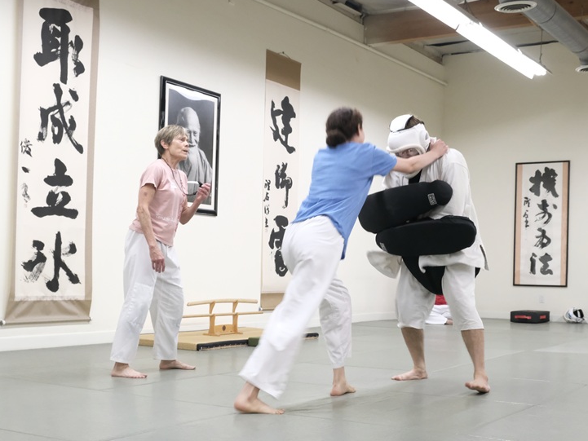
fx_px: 815
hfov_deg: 39.6
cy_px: 242
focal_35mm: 48
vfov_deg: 30.3
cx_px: 326
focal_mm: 26.5
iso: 6400
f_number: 6.4
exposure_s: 1/75
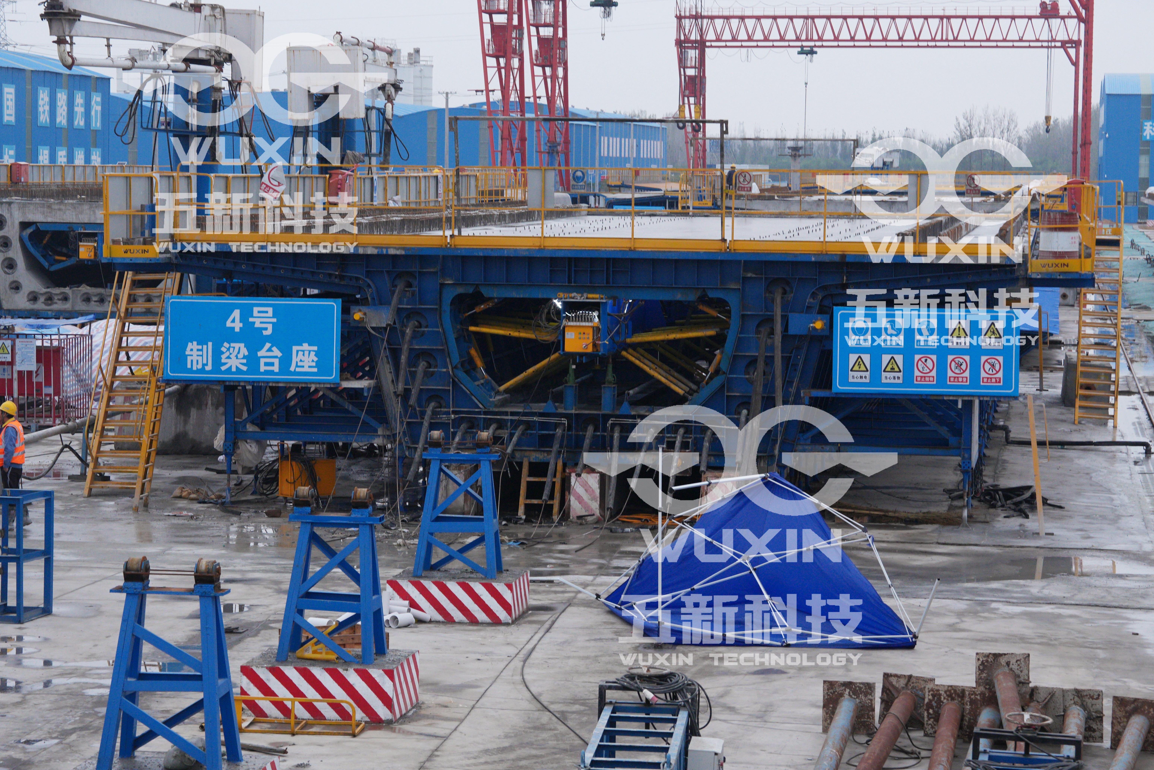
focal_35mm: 105
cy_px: 385
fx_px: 3366
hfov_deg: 19.5
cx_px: 577
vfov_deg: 13.0
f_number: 7.1
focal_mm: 70
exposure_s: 1/126
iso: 800
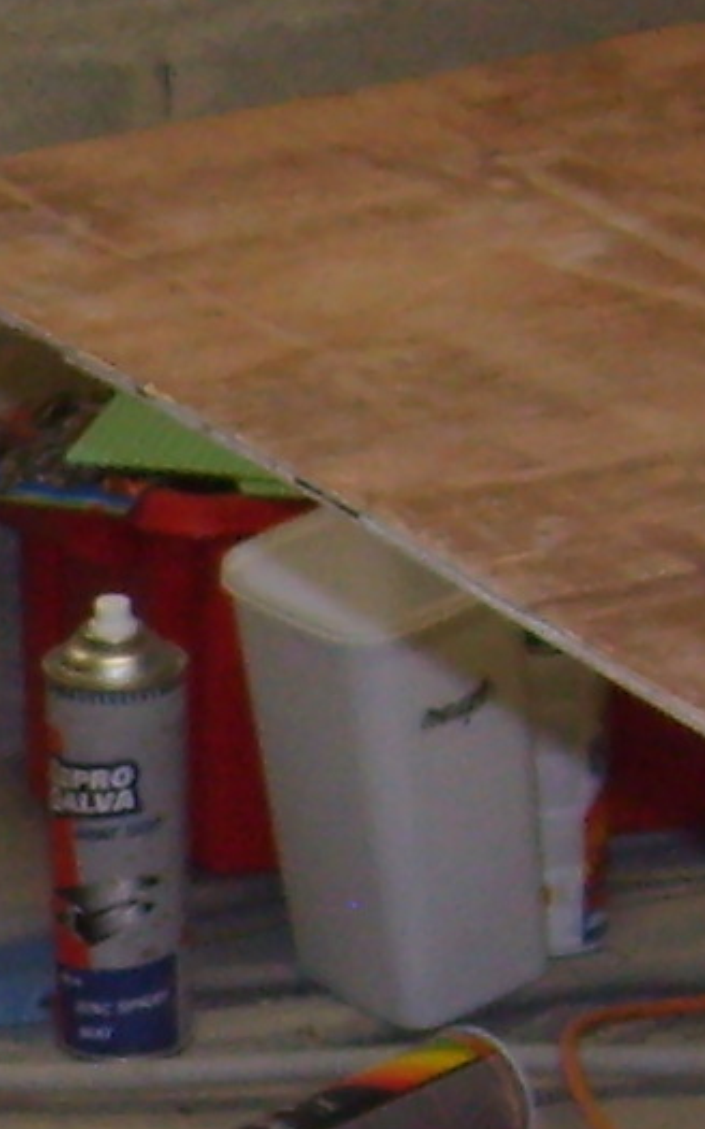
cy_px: 1228
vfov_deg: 11.4
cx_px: -817
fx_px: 5566
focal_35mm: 181
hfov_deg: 6.9
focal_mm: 5.8
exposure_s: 1/45
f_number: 2.8
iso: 100
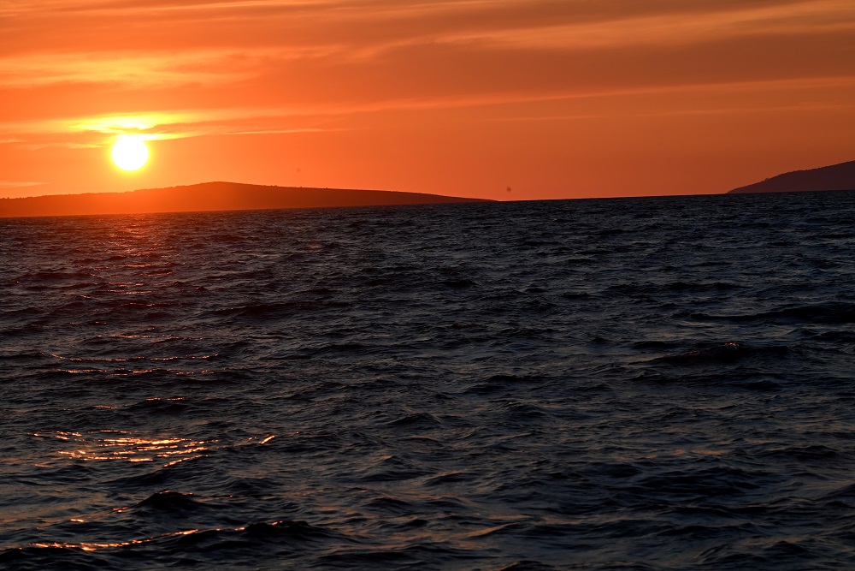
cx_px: 428
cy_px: 286
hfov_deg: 14.2
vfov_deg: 9.5
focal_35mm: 145
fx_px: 3444
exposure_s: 1/160
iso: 250
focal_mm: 145
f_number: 16
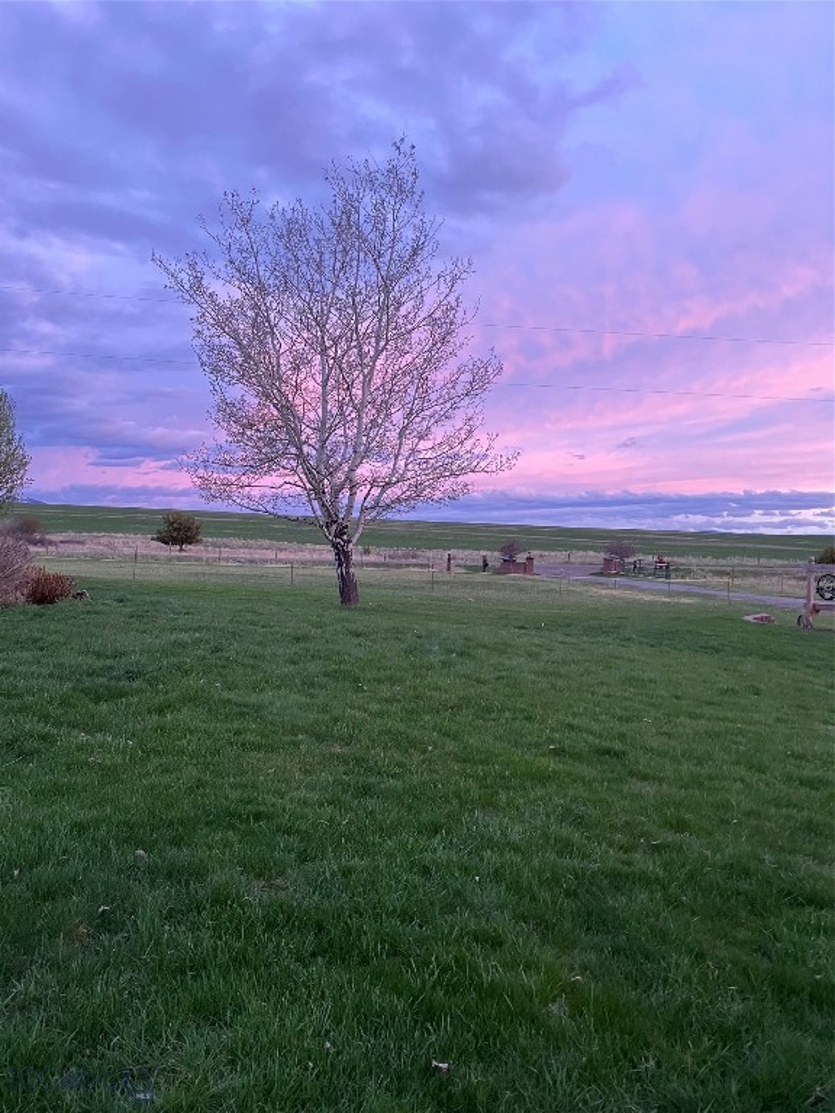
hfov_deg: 49.7
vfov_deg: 63.4
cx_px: 418
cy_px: 556
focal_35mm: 28
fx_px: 901
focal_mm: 3.99
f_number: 1.8
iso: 160
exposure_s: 1/60
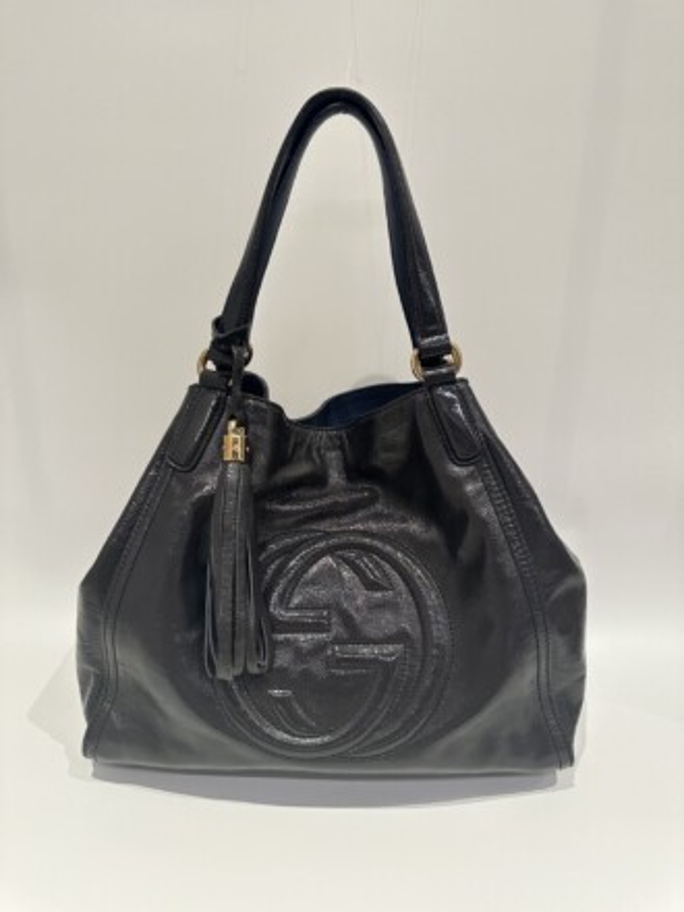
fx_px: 632
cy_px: 456
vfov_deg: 71.6
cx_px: 342
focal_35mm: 24
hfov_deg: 56.8
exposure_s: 1/100
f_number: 1.78
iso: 200
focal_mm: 6.86
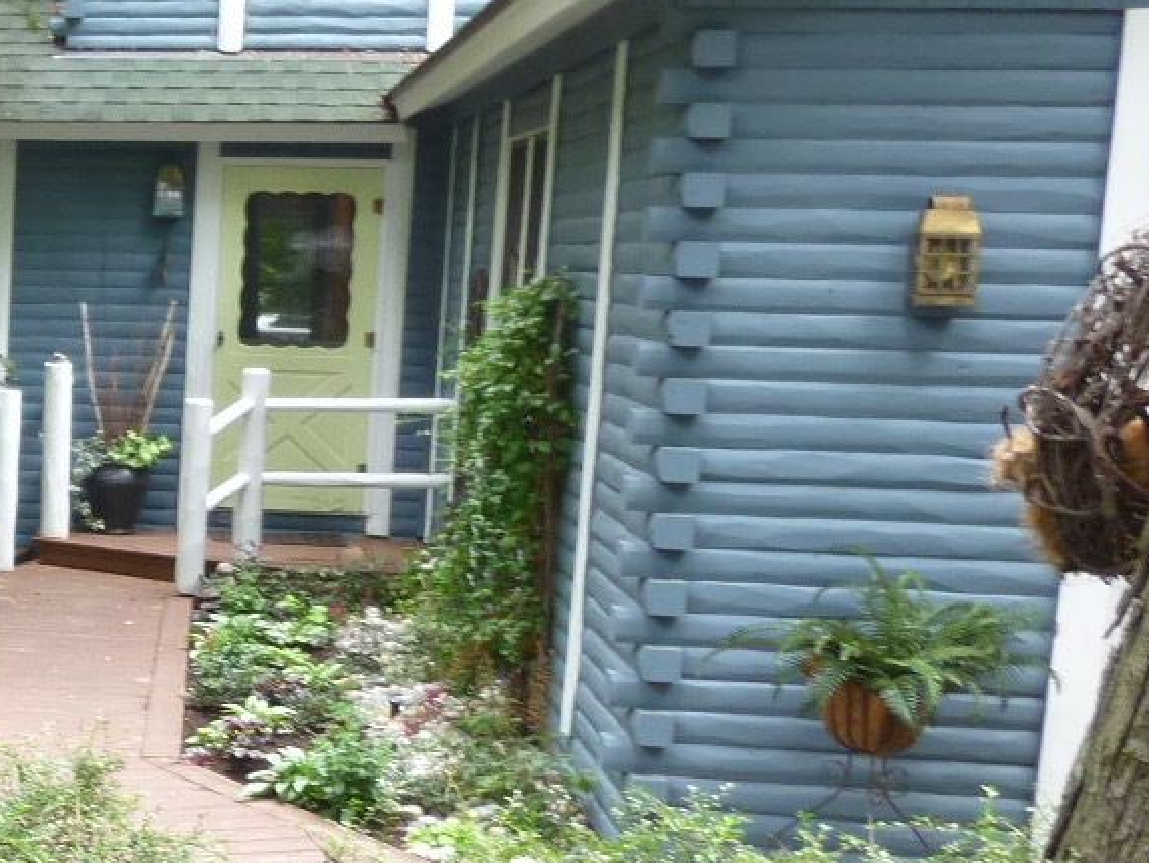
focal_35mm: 70
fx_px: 2325
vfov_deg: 20.9
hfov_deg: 23.8
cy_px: 636
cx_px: -411
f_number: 3.3
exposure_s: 1/30
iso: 100
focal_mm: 4.5
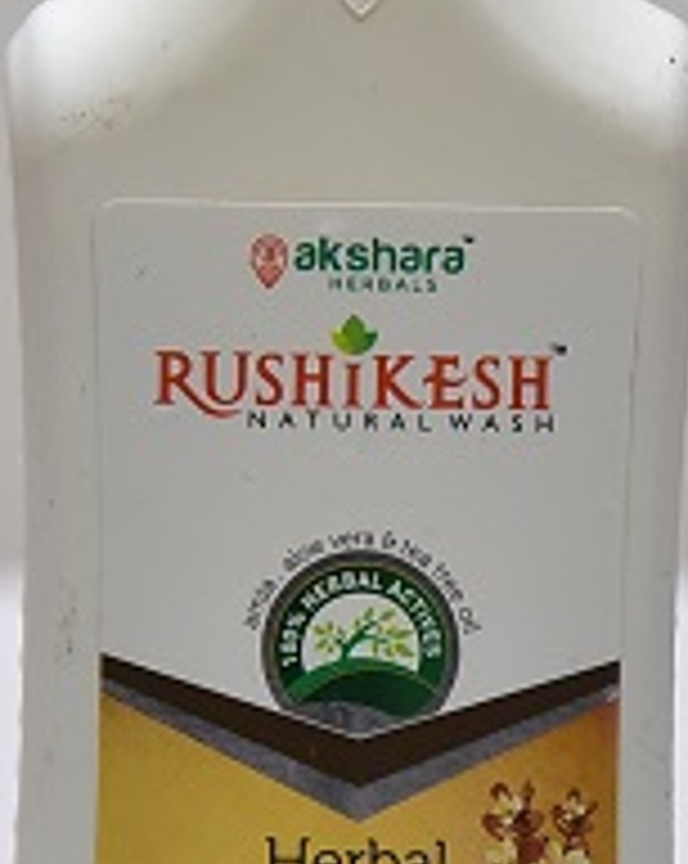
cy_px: 351
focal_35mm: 193
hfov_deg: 8.0
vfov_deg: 10.0
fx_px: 4924
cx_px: 337
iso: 1600
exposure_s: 1/125
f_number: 4.5
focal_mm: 75
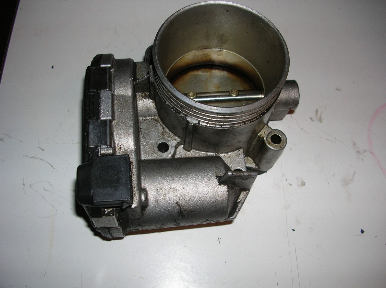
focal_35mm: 35
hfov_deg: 52.7
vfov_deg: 40.6
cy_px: 144
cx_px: 193
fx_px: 390
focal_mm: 5.8
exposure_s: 1/60.1
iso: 50
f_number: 2.8
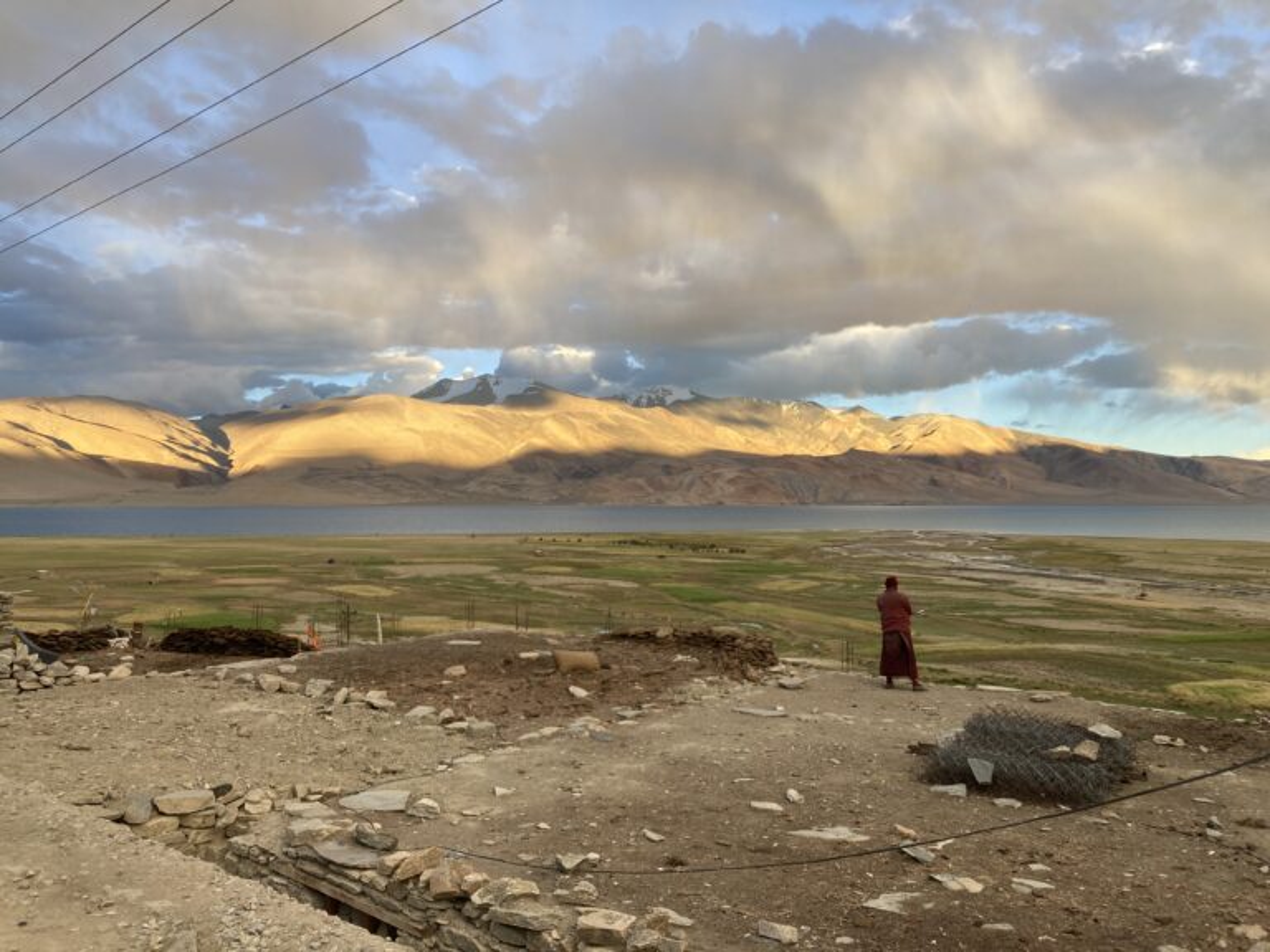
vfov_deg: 49.7
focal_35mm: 28
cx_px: 635
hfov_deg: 63.4
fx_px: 1027
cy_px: 476
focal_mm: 3.99
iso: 20
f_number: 1.8
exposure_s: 1/198
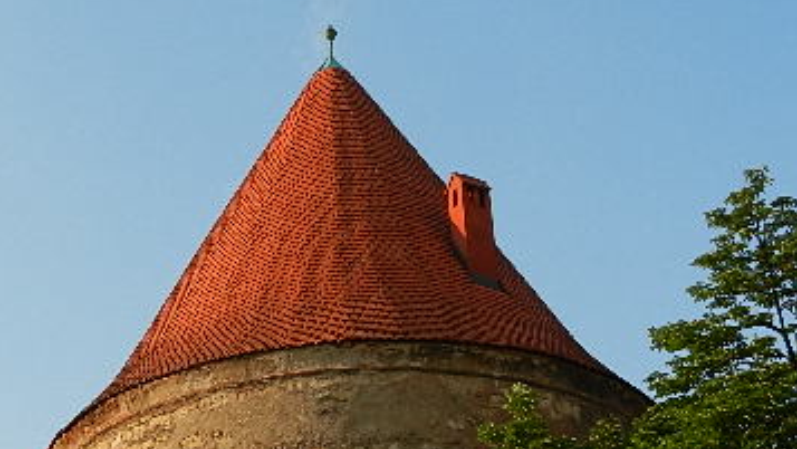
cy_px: 483
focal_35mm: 88
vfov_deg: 13.5
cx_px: 156
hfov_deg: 23.8
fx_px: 1860
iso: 160
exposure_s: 1/500
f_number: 4.2
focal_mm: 8.2
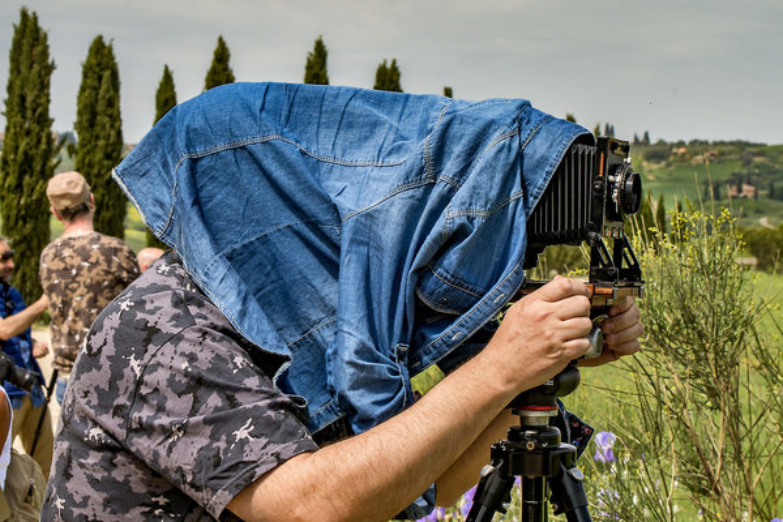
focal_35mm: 105
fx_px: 2284
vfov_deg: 13.0
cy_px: 261
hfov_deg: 19.5
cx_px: 392
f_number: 13
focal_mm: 70
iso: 320
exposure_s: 1/320
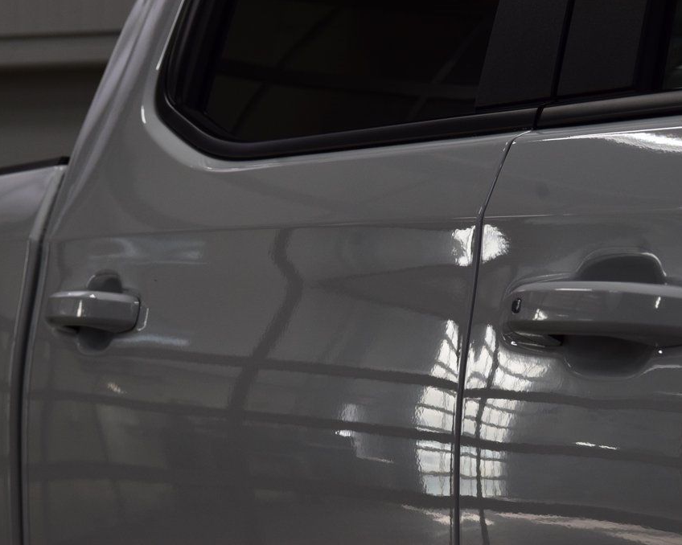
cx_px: 383
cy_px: 273
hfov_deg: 16.2
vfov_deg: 13.0
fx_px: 2401
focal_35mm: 119
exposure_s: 1/125
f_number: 9
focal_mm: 70
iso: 1000
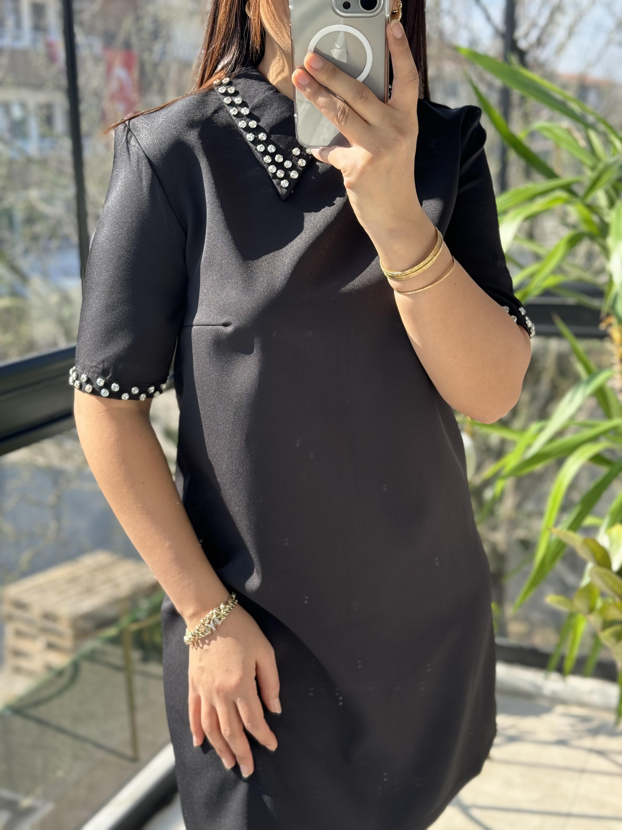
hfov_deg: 30.3
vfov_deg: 39.7
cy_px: 415
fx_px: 1150
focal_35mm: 48
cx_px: 311
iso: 64
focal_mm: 6.86
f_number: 1.78
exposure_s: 1/326
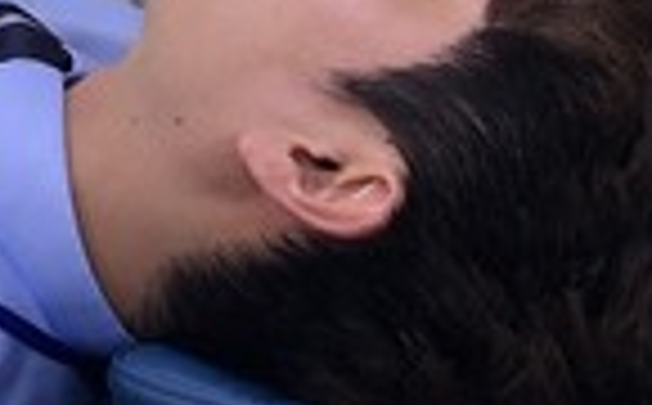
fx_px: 2110
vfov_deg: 10.9
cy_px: 299
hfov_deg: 14.6
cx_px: -639
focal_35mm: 119
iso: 32
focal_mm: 4
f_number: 1.8
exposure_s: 1/30
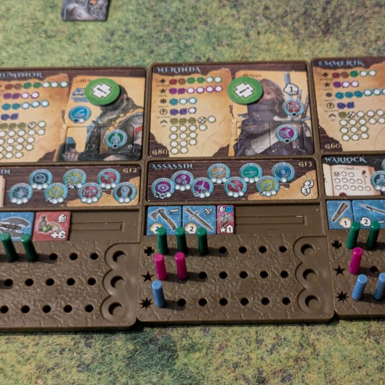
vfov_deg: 29.1
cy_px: 200
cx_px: 223
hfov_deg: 29.0
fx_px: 742
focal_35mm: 59
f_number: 1.85
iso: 1064
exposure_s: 1/34.7
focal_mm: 6.81
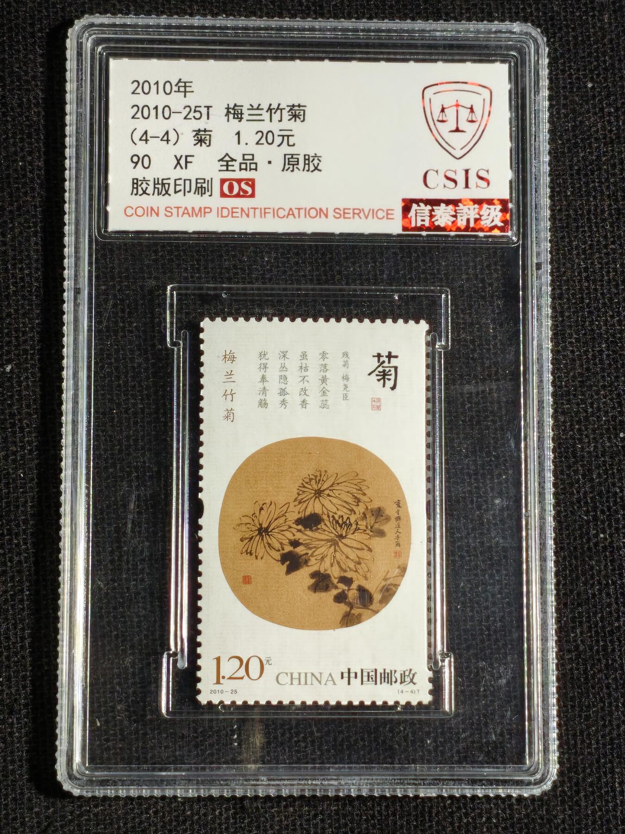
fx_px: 2239
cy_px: 417
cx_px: 312
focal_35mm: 93
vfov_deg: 21.1
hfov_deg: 15.9
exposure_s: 1/264
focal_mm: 4.94
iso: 50
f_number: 1.5
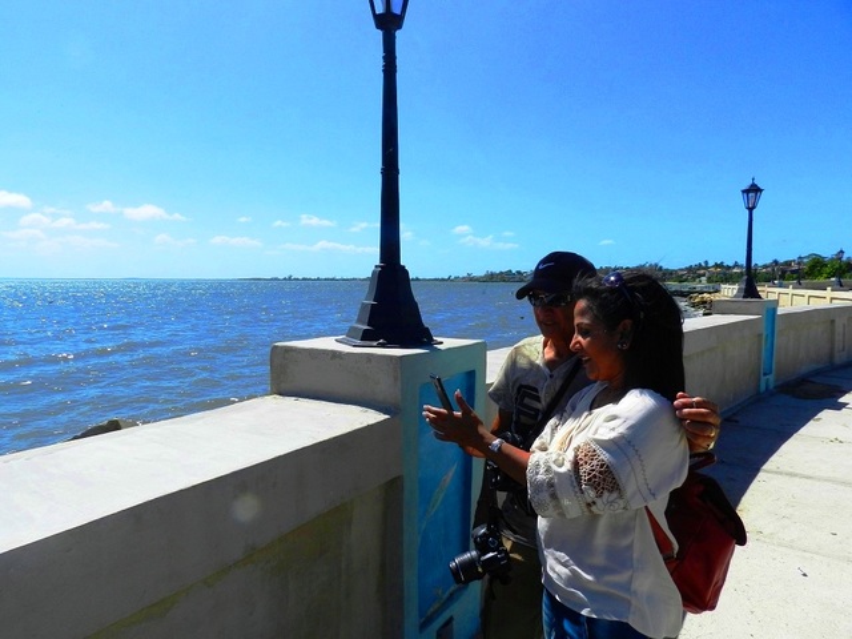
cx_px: 426
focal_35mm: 23
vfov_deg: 58.9
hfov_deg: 73.9
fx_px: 566
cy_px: 320
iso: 160
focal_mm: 4
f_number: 5
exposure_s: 1/1000
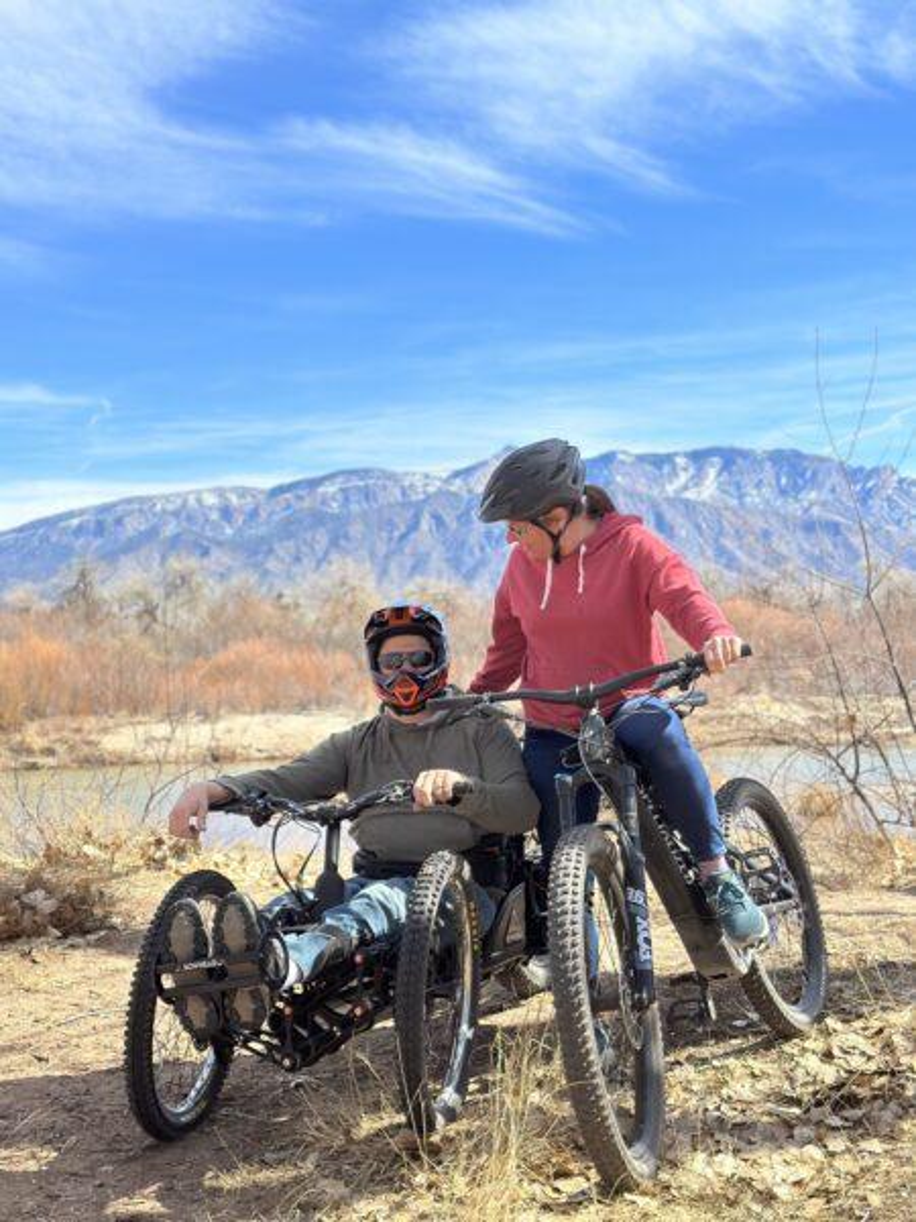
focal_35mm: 48
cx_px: 458
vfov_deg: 39.7
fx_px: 1694
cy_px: 611
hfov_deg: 30.3
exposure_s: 1/3876
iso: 80
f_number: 1.78
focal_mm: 6.86
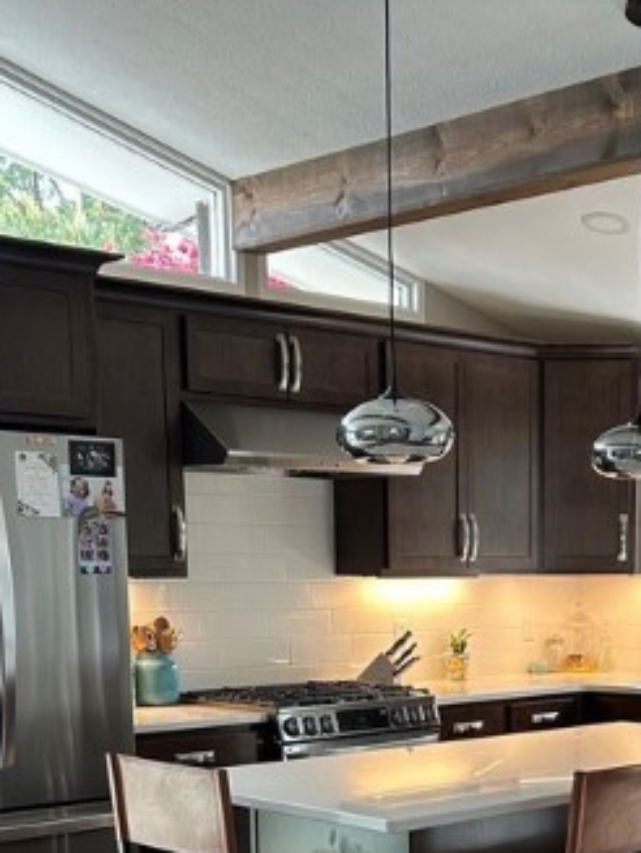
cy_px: 822
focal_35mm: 61
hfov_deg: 23.7
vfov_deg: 29.8
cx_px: 503
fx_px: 1503
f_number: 1.5
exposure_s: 1/120
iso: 80
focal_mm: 5.7
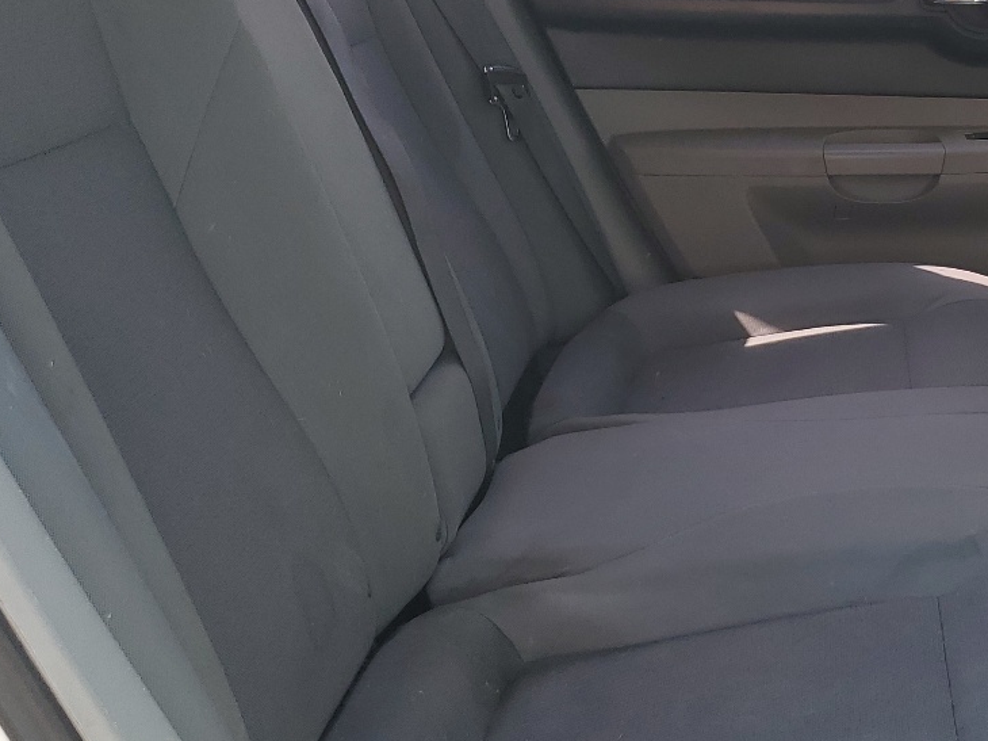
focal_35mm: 57
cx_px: 835
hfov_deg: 32.6
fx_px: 1626
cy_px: 289
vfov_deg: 25.6
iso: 50
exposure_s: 1/323
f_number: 1.5
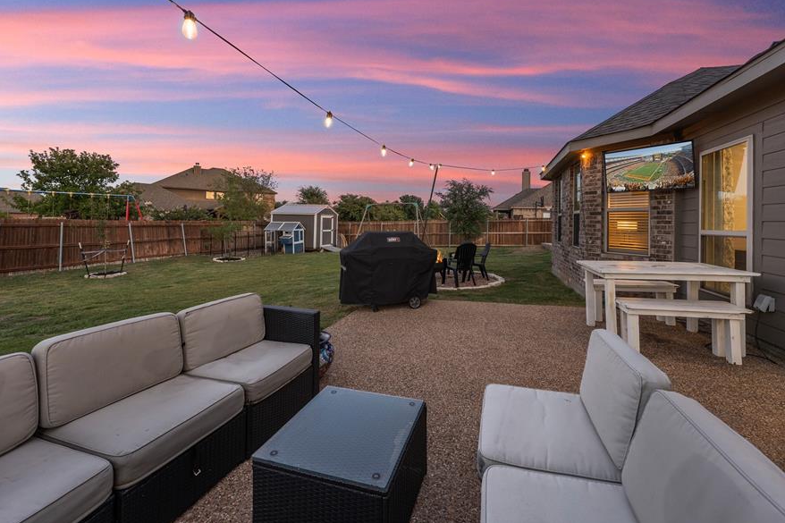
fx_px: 305
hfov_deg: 104.2
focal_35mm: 14
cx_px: 414
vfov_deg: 80.7
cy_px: 224
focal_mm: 12
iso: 100
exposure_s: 1/1.67
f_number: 7.1
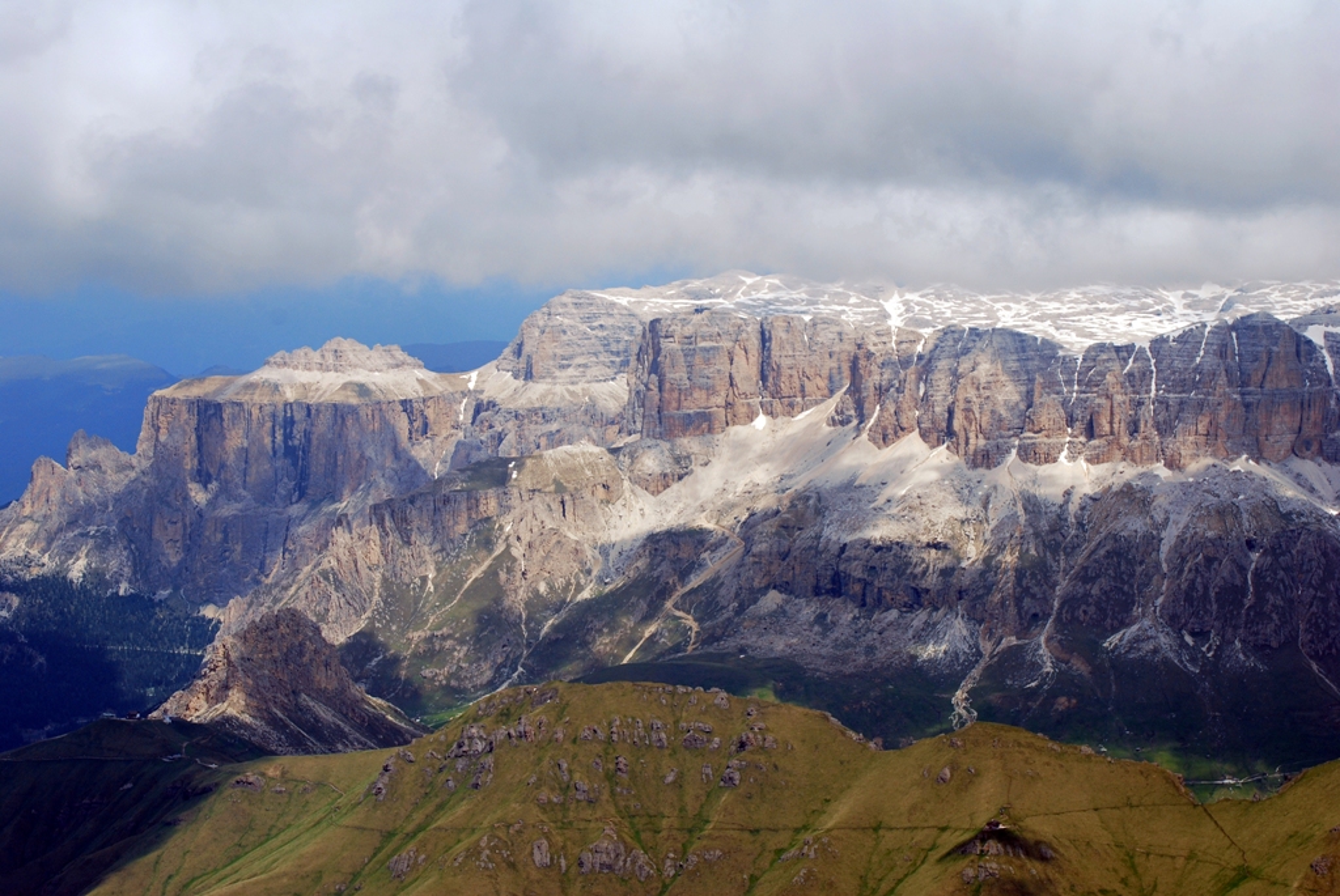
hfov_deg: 19.4
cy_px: 448
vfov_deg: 13.1
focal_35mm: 105
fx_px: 3912
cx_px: 670
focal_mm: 70
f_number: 10
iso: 100
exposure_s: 1/320
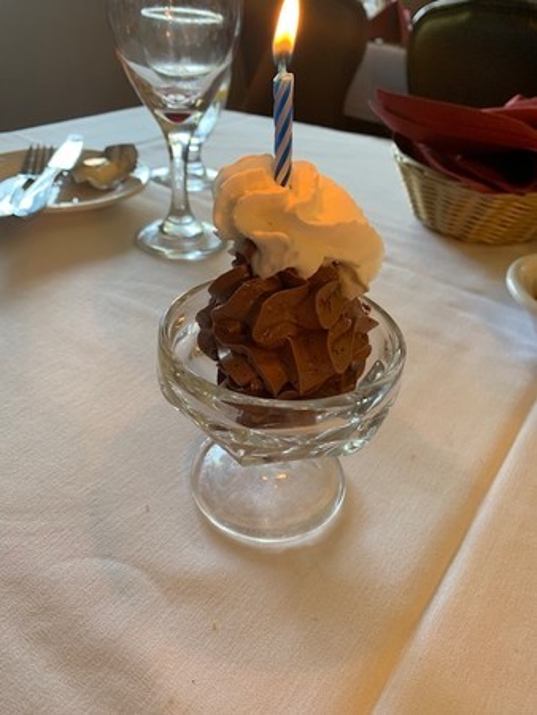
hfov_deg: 53.1
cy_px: 358
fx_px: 537
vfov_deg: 67.3
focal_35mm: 26
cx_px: 268
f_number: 1.8
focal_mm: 4.25
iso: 80
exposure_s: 1/60
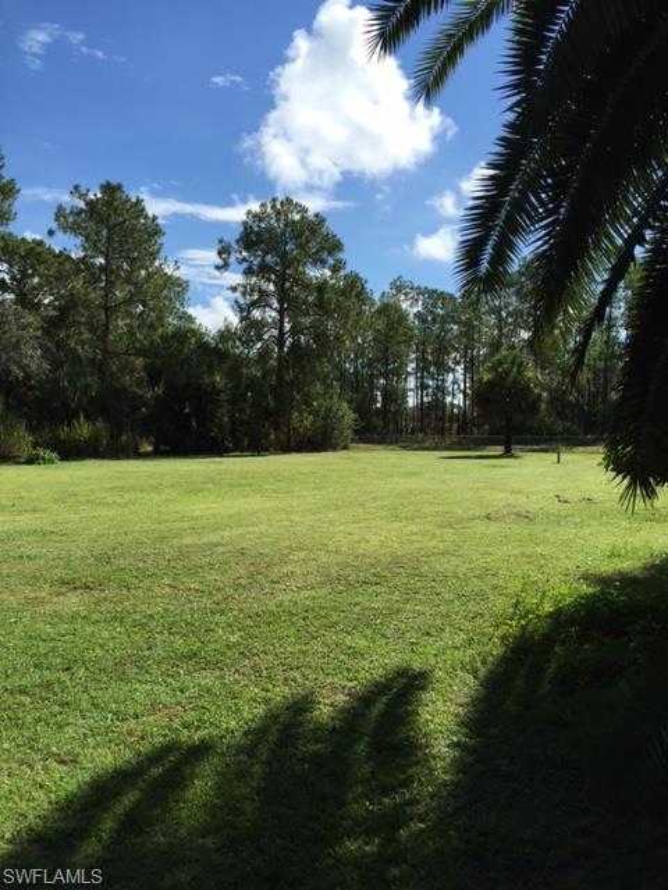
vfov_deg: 61.7
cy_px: 445
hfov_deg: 48.2
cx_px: 334
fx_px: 746
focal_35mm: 29
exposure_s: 1/2639
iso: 32
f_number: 2.2
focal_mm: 4.15
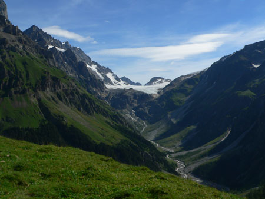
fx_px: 352
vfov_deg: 31.5
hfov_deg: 41.2
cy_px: 100
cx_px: 132
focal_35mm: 46
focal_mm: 7.7
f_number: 5.6
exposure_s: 1/640
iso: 80
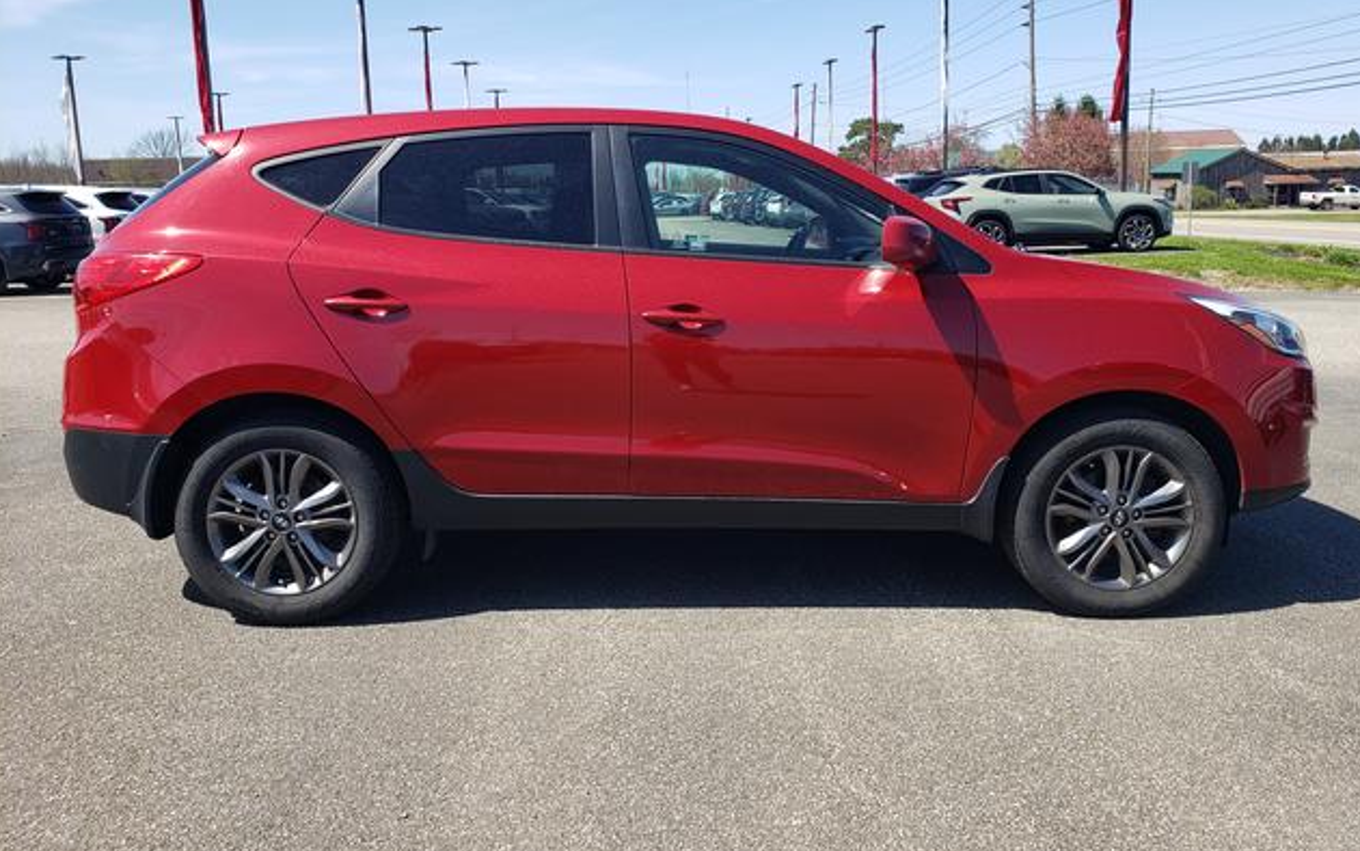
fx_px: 1038
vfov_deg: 44.4
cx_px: 684
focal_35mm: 28
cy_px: 365
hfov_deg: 66.5
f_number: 2.4
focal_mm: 4.3
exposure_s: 1/909
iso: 50
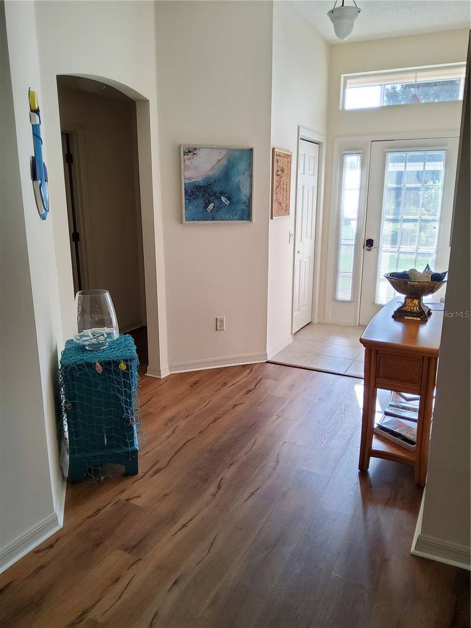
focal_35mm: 26
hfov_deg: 53.1
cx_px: 236
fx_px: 472
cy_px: 314
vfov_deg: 67.3
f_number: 2
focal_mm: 3.08
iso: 250
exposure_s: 1/100
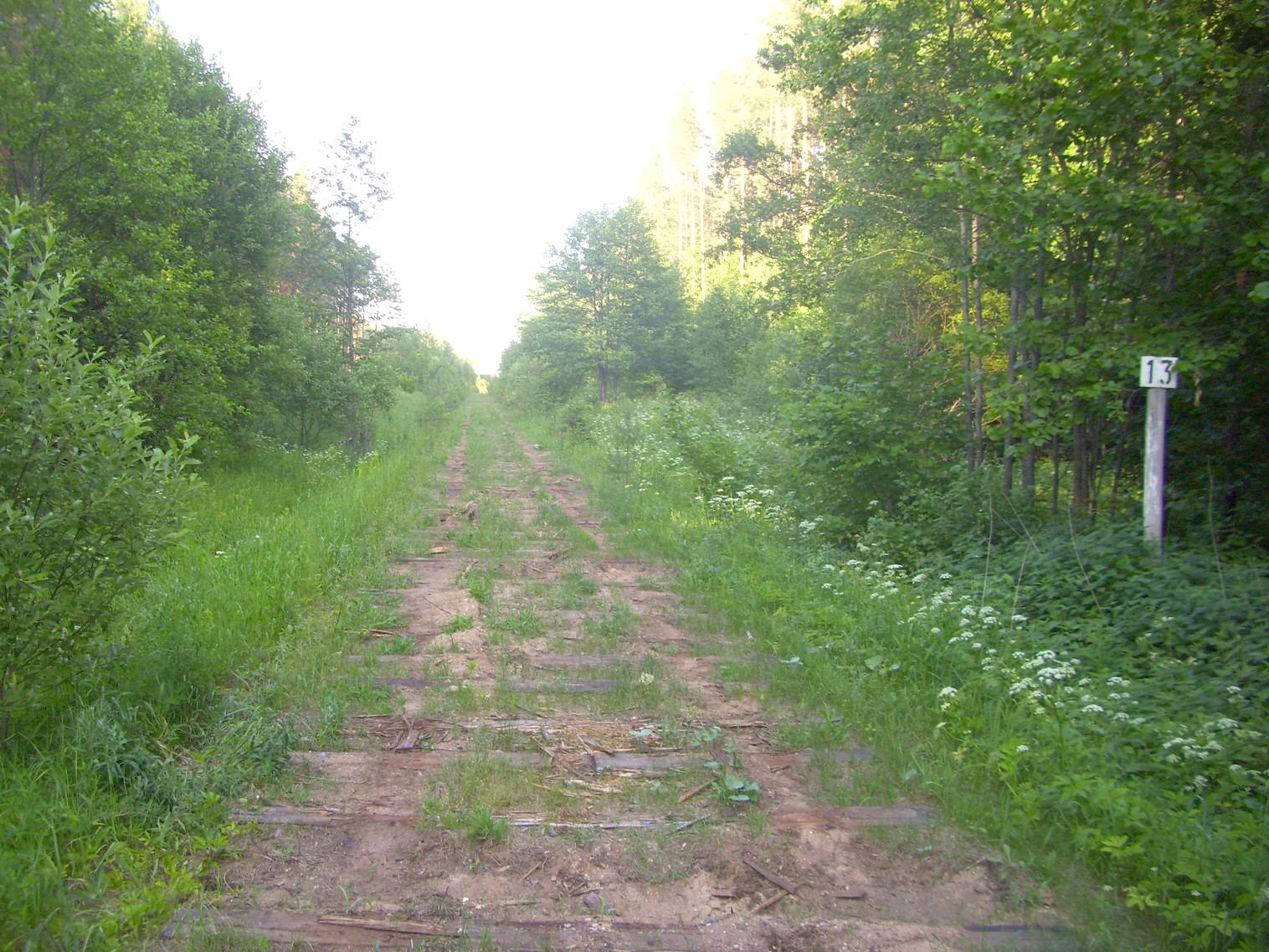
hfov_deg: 54.0
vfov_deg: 41.8
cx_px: 634
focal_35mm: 34
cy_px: 476
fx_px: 1246
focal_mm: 5.7
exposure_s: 1/80
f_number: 2.9
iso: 80
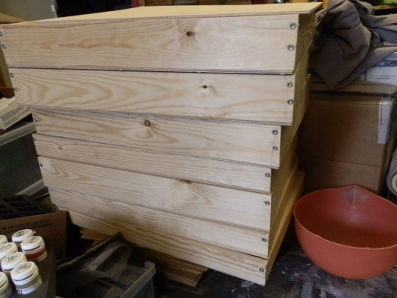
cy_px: 149
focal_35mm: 28
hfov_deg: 63.4
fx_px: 321
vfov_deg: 49.7
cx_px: 198
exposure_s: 1/80
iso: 400
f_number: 3.1
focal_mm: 5
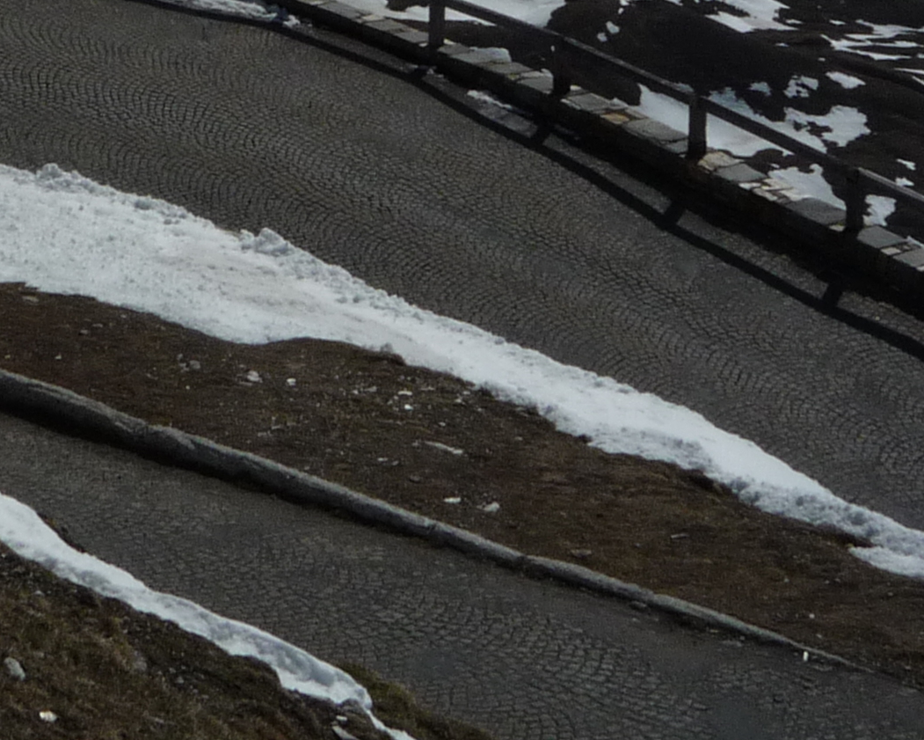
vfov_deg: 12.4
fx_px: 3337
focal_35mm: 122
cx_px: 122
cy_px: -106
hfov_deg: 15.6
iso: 100
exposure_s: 1/1000
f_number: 8
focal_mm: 6.3
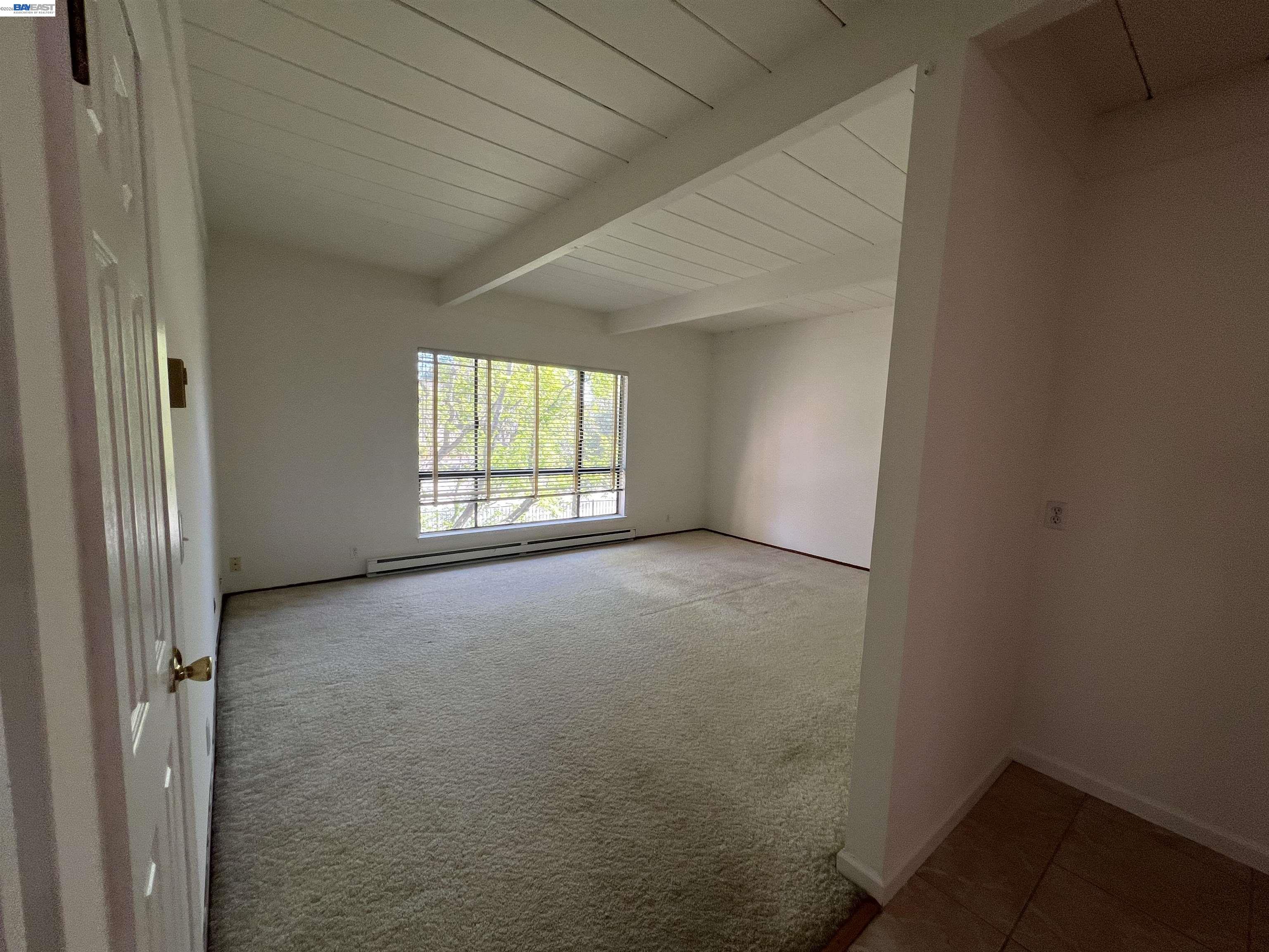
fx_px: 477
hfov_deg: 106.2
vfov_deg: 89.9
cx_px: 634
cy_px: 476
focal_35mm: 13
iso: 64
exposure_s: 1/120
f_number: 1.8
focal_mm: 1.57
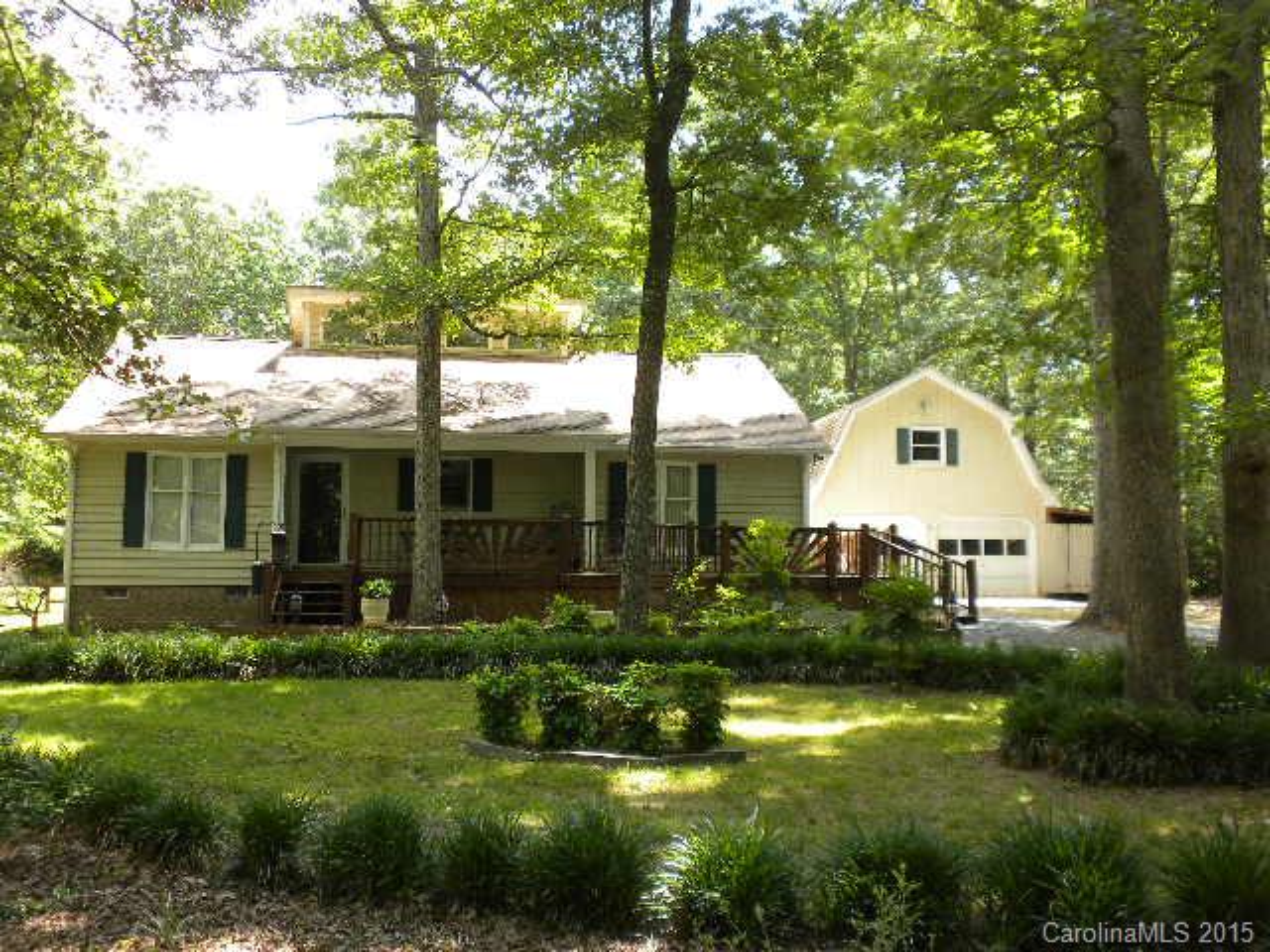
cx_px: 635
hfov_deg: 50.1
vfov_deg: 38.7
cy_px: 476
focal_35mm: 37
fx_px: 1357
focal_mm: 6.6
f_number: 3.5
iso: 90
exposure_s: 1/96.2
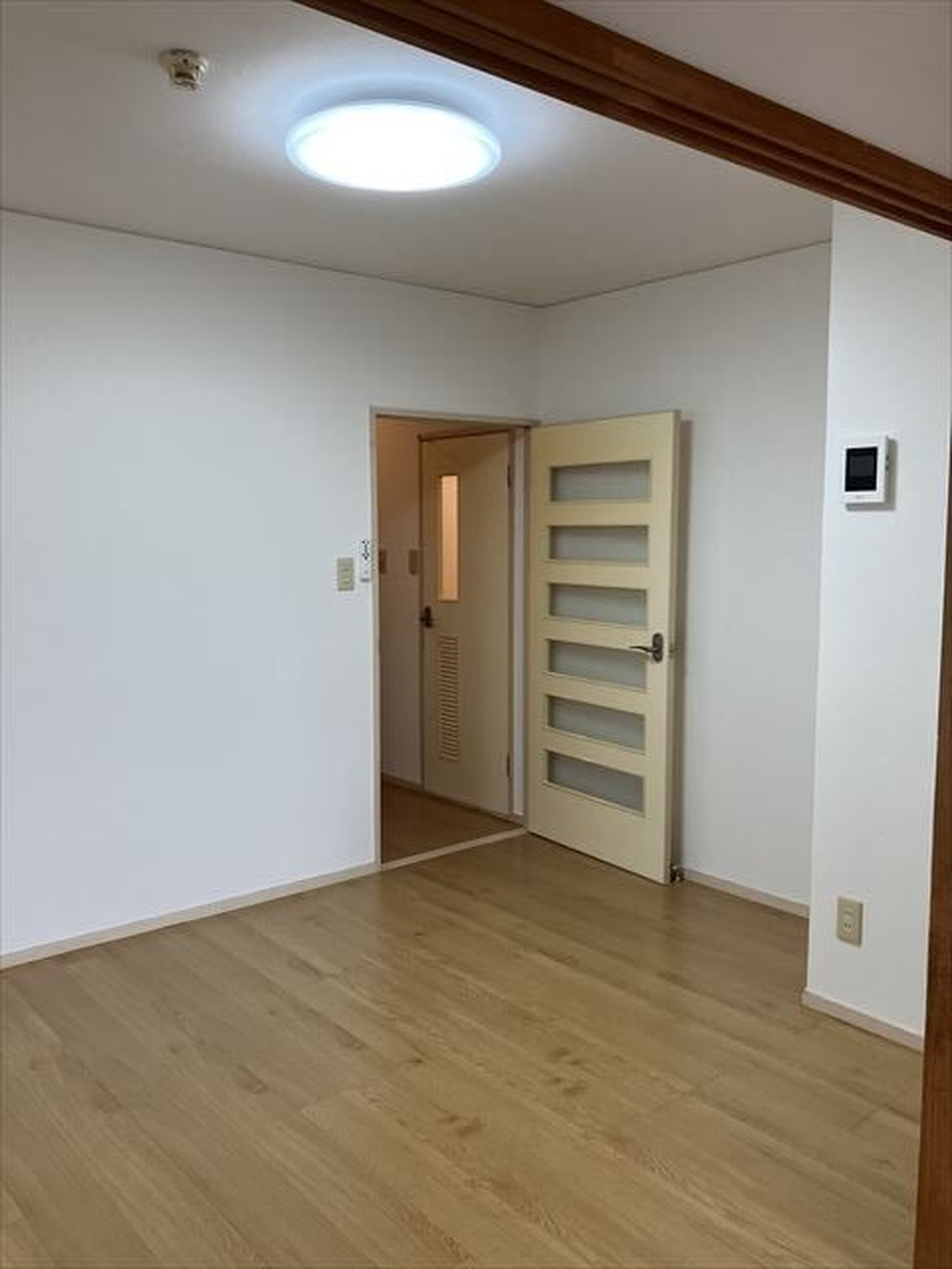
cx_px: 476
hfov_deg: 49.7
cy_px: 634
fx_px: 1027
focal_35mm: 28
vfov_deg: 63.4
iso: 50
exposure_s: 1/60
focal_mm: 3.99
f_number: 1.8
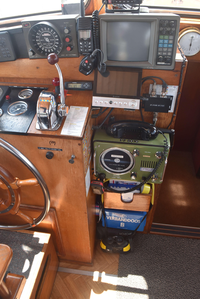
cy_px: 150
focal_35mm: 27
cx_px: 100
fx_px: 225
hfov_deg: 48.0
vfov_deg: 67.3
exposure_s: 1/125
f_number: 5.6
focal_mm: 18
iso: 400
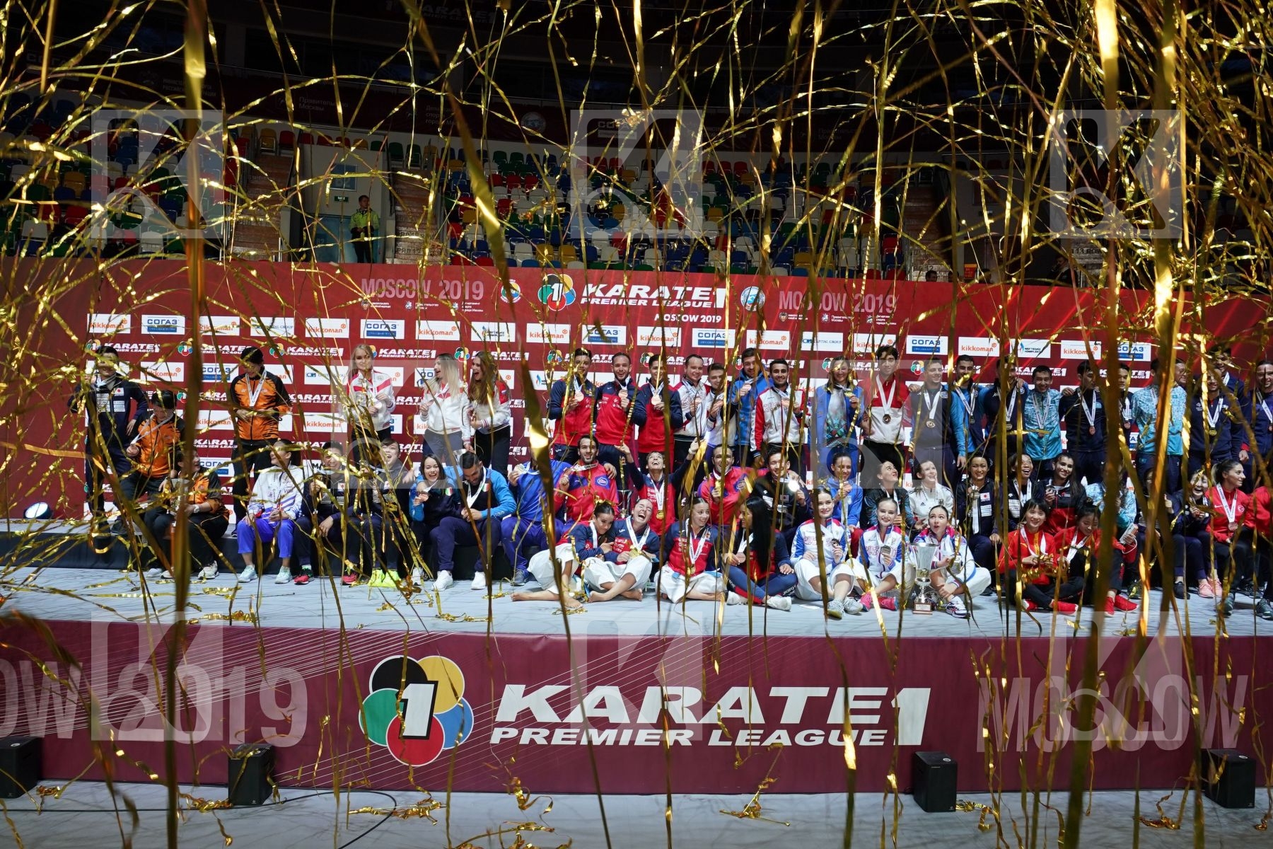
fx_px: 849
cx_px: 636
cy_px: 424
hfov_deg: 73.7
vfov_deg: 53.1
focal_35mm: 24
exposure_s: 1/80
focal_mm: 16
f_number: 5.6
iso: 400
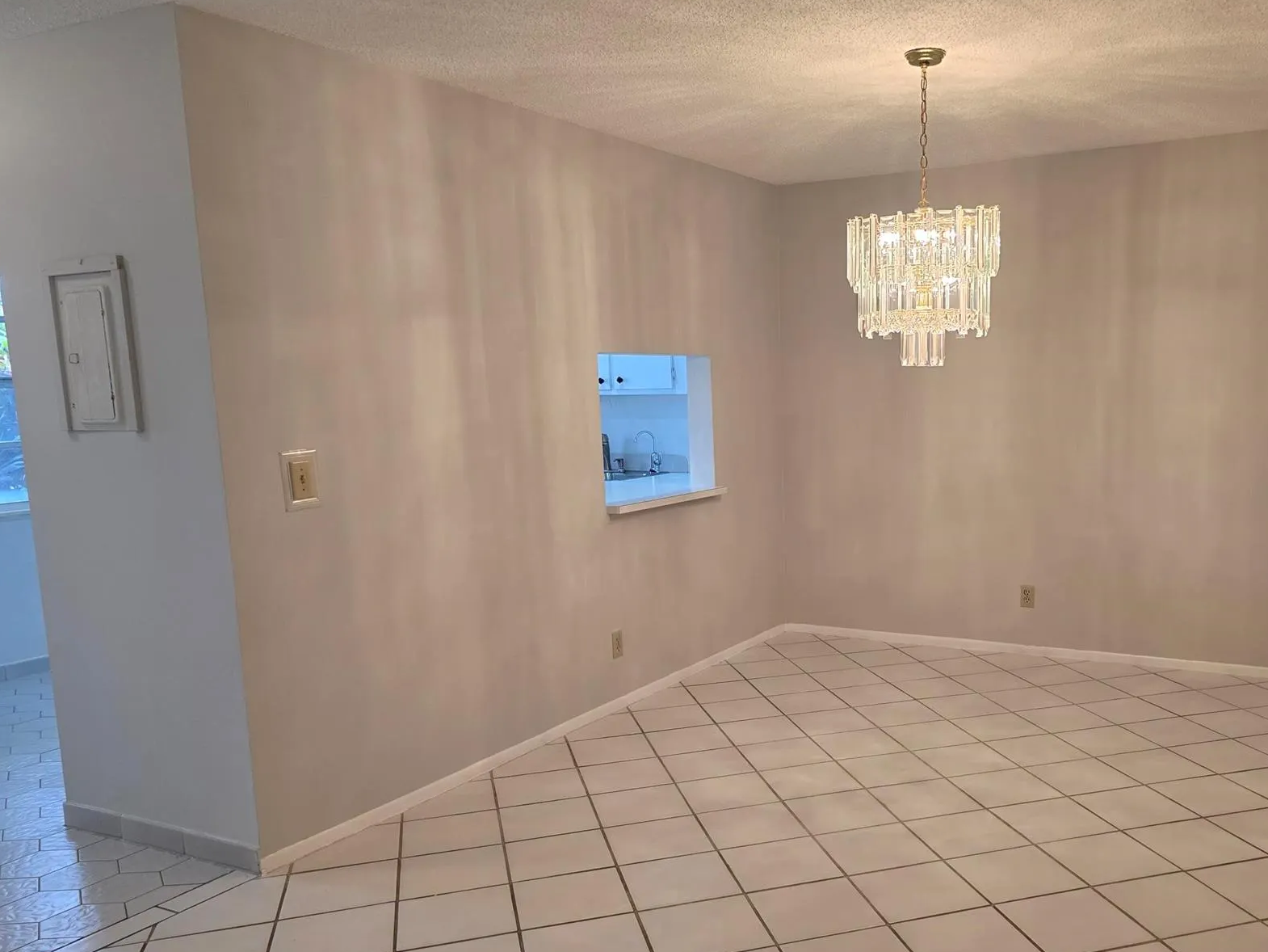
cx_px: 800
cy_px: 547
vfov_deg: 46.7
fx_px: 1099
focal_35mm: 30
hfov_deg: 59.1
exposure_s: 1/120
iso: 160
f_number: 1.7
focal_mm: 6.3
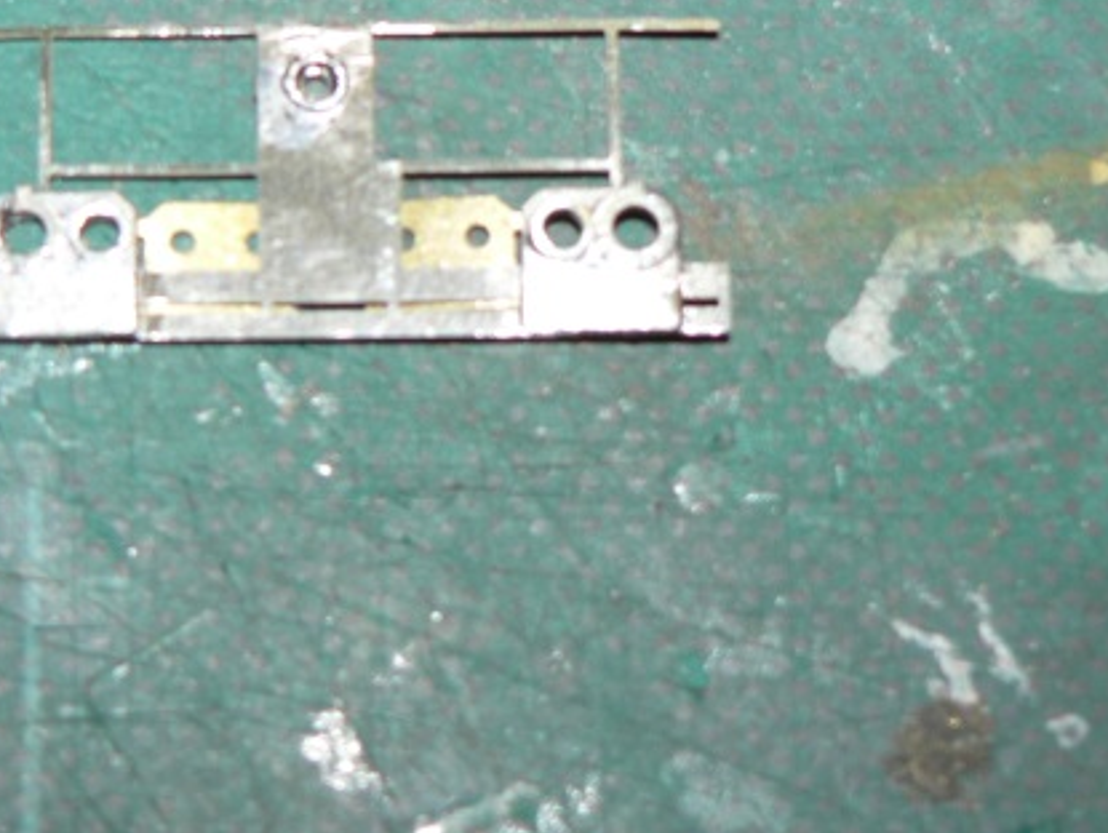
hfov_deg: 16.6
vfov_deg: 12.5
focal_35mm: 118
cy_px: 246
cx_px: 328
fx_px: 3780
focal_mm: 11.8
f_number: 3.2
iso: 100
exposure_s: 1/60
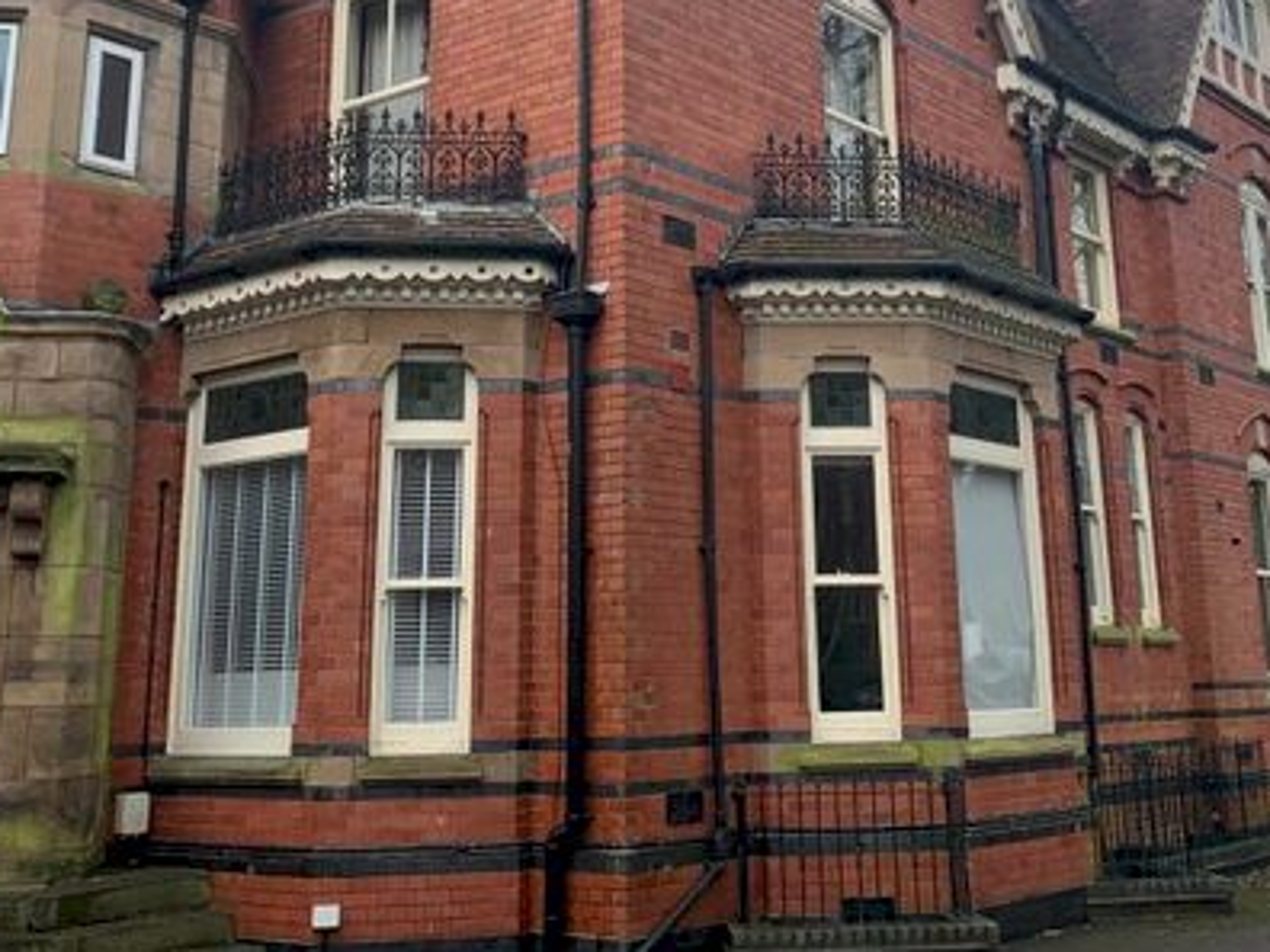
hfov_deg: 41.2
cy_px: 216
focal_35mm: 46
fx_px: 1688
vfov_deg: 30.9
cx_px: 722
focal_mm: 4.25
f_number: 1.8
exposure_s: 1/510
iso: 25
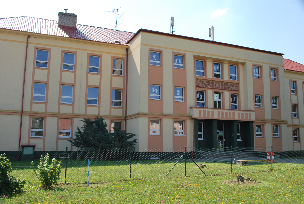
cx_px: 152
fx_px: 304
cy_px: 102
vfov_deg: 37.0
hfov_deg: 53.1
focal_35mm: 36
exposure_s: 1/200
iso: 100
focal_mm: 24
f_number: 7.1
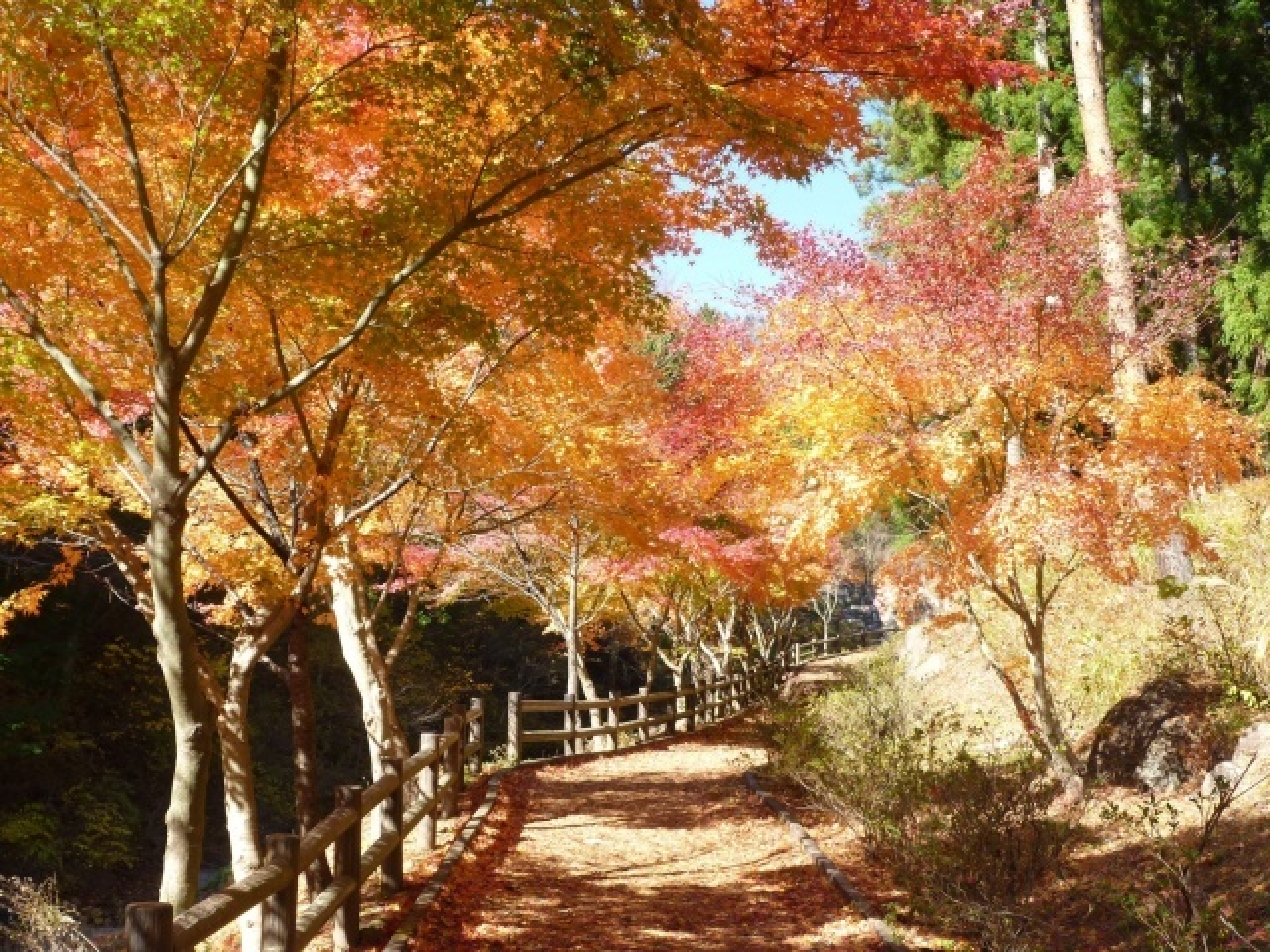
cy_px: 476
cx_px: 635
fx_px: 1724
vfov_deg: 30.9
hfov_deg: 40.4
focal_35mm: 47
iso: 80
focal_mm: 8.3
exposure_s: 1/125
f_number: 3.9
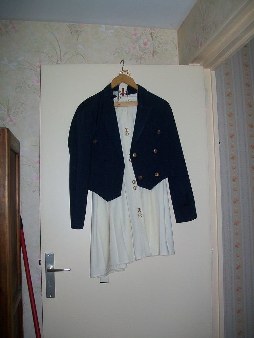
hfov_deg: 39.7
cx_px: 127
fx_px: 352
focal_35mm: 36
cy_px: 169
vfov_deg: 51.4
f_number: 2.7
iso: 64
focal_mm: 6
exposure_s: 1/60
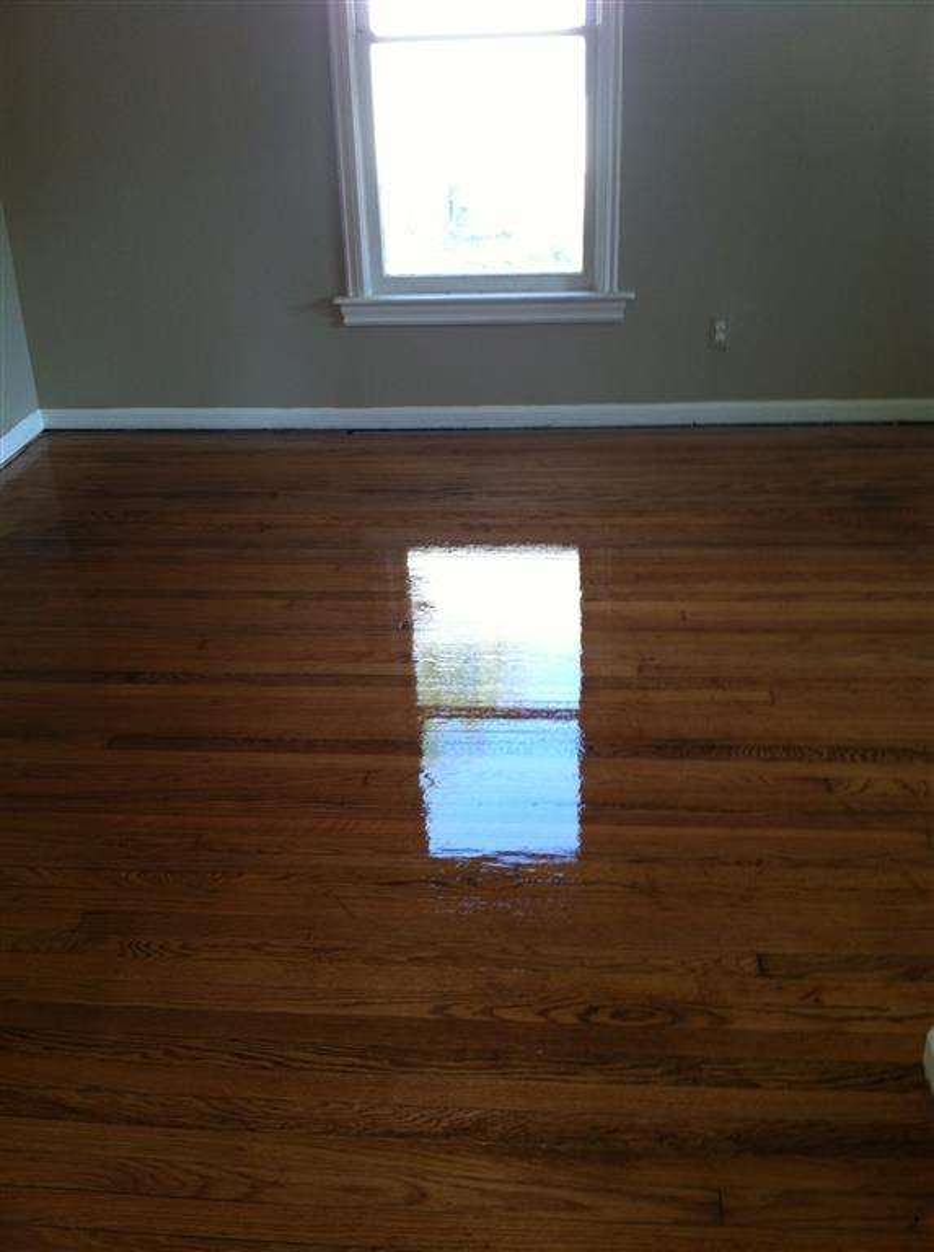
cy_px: 626
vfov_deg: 52.7
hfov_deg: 40.6
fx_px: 1263
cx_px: 467
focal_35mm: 35
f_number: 2.8
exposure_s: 1/28
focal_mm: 3.85
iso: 80
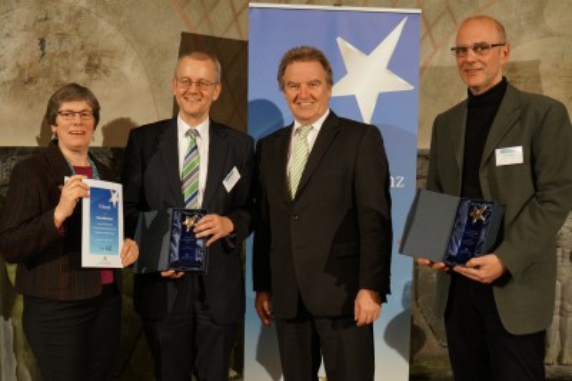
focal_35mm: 52
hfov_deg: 37.9
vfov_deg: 25.7
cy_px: 190
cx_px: 286
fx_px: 833
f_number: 4
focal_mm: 35
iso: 1600
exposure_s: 1/60
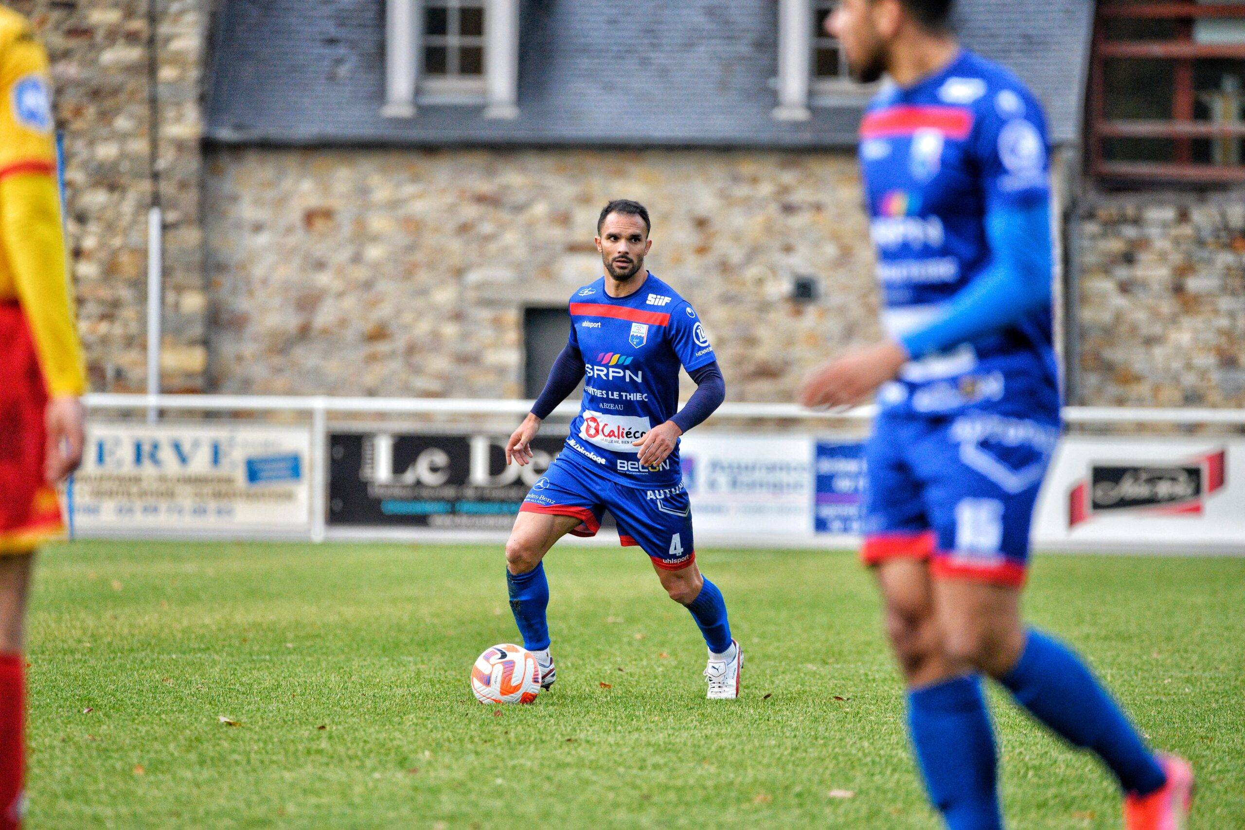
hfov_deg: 4.7
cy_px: 415
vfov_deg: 3.1
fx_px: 15219
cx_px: 622
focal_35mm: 440
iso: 3600
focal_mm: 440
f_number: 6
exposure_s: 1/640
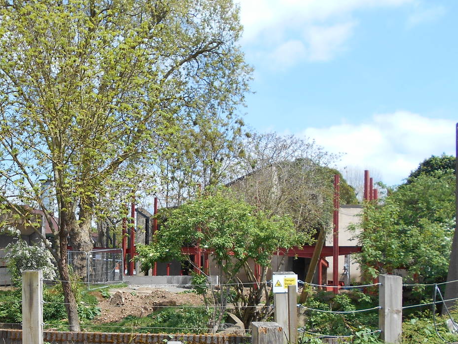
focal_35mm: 45
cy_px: 282
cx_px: 110
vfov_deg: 31.2
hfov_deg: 40.8
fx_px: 595
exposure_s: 1/640
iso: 80
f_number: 3.2
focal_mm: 4.6
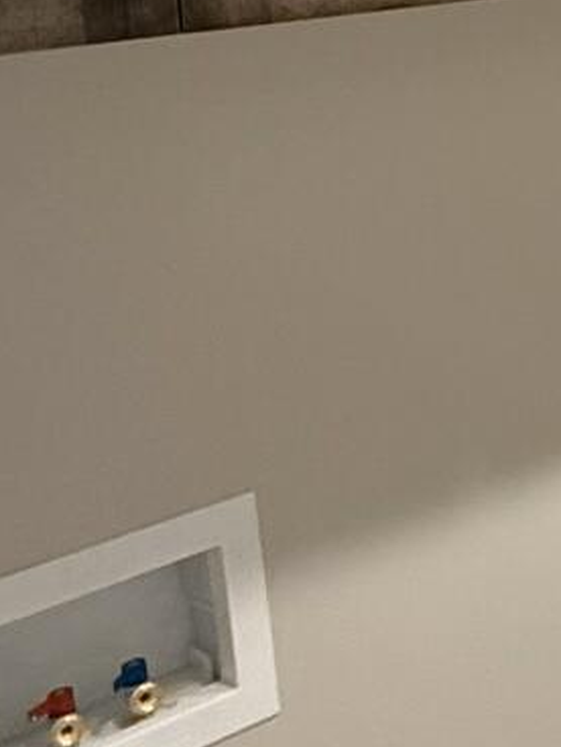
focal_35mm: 76
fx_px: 1642
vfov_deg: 24.2
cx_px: 1279
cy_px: -49
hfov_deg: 14.3
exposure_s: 1/60
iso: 320
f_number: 2.2
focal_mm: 2.22
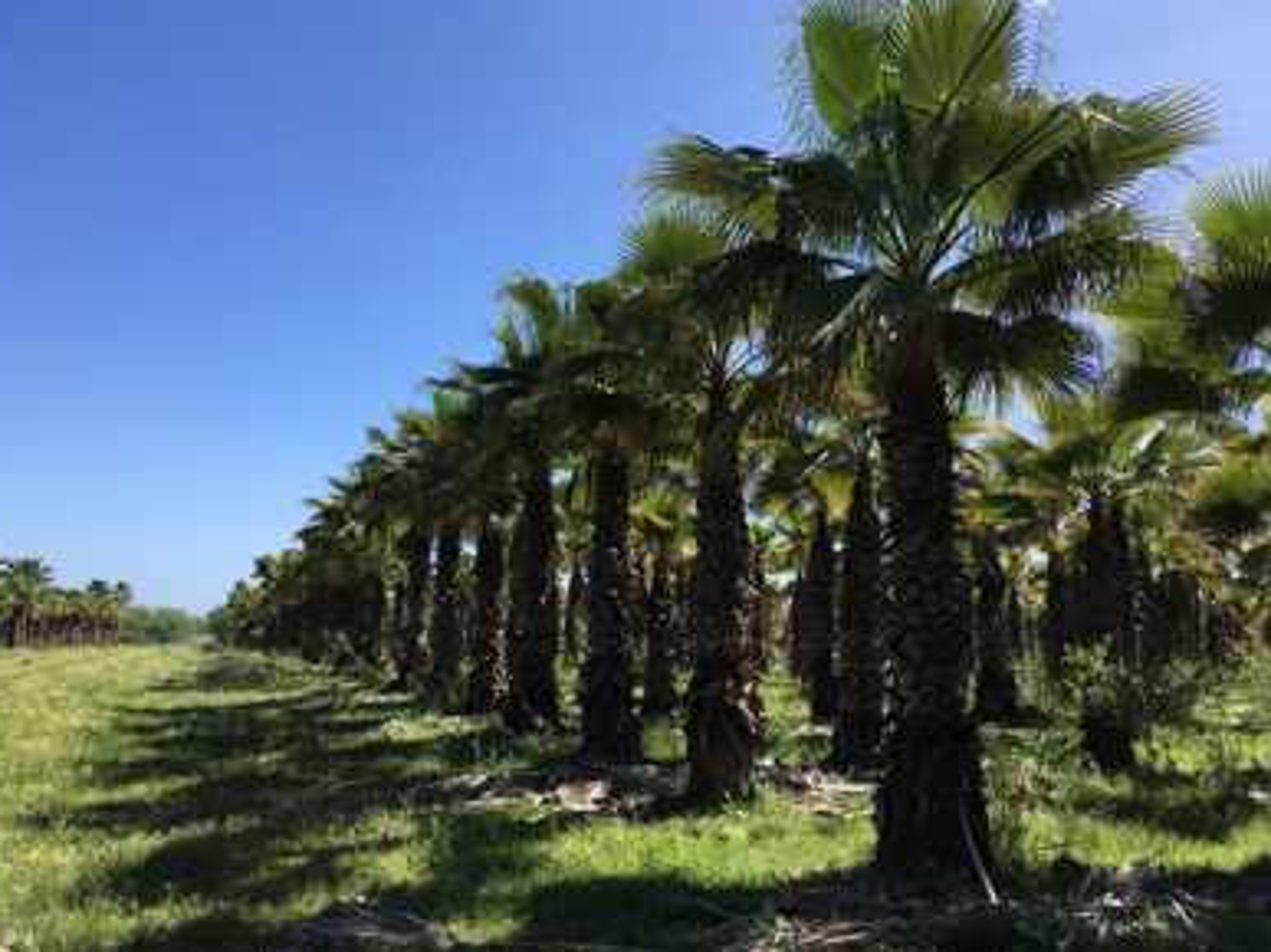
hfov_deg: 60.0
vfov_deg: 46.8
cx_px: 617
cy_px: 466
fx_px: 1101
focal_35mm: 30
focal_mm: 4.15
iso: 25
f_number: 2.2
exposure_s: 1/1115
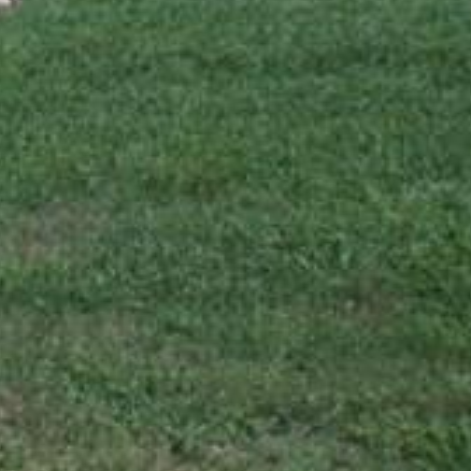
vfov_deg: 10.8
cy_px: -381
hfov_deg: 11.3
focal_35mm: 151
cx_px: -157
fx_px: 2324
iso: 64
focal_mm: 5
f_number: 5
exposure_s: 1/500
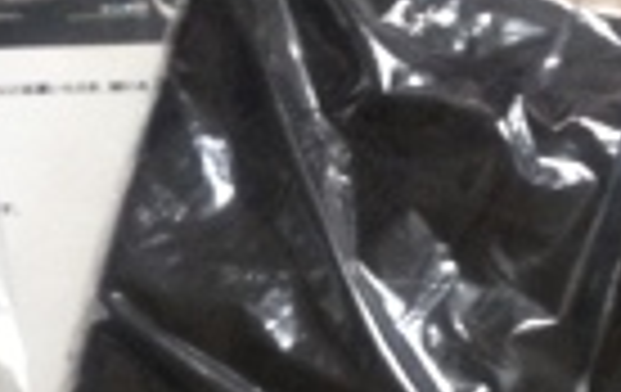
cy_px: 426
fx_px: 2273
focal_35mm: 134
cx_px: 32
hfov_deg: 15.3
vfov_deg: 9.7
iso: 200
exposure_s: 1/20
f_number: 2.4
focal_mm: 4.28
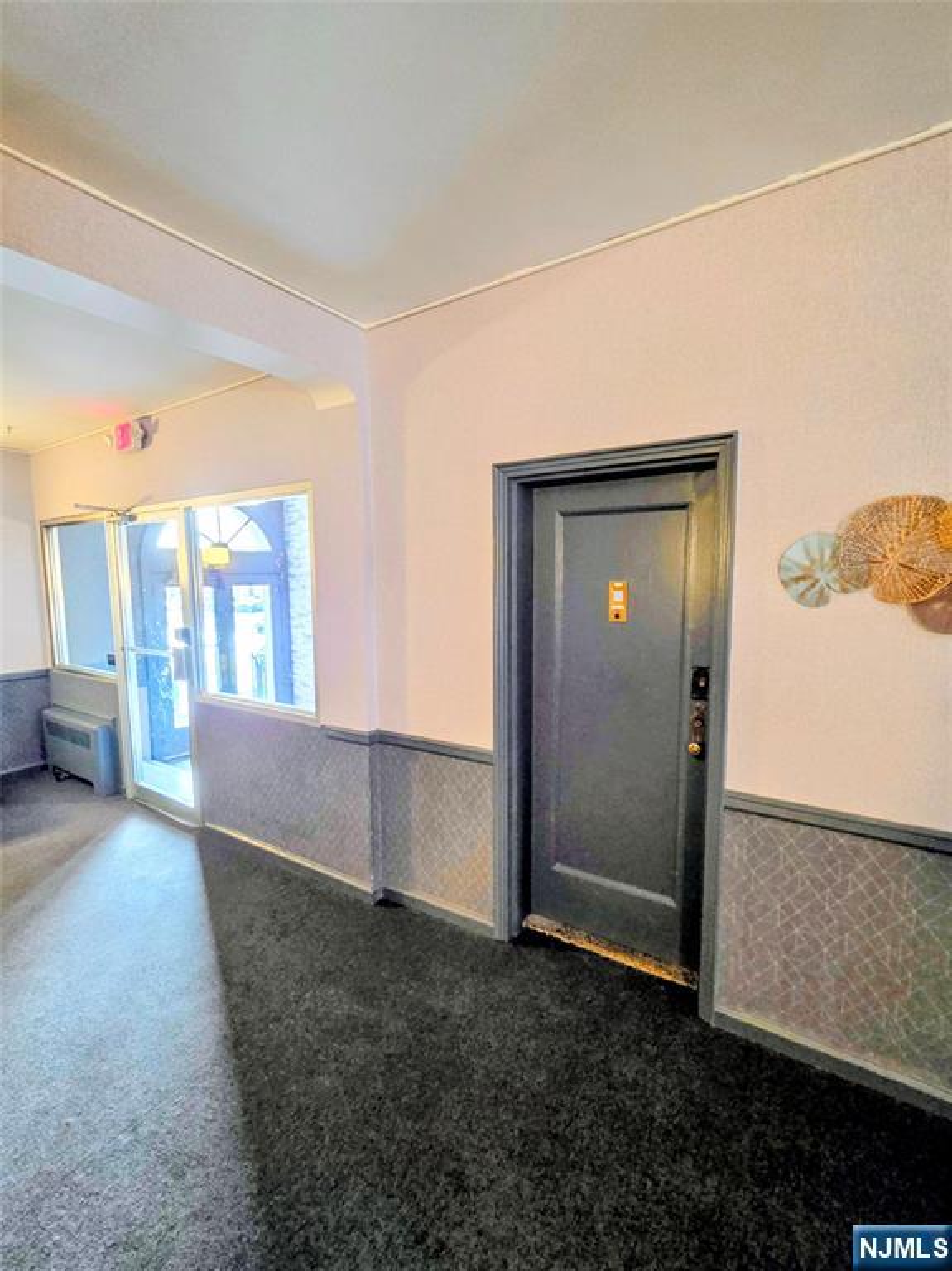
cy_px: 636
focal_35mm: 13
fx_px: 477
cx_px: 476
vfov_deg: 106.2
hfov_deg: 89.9
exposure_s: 1/60
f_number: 1.9
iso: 800
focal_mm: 2.2
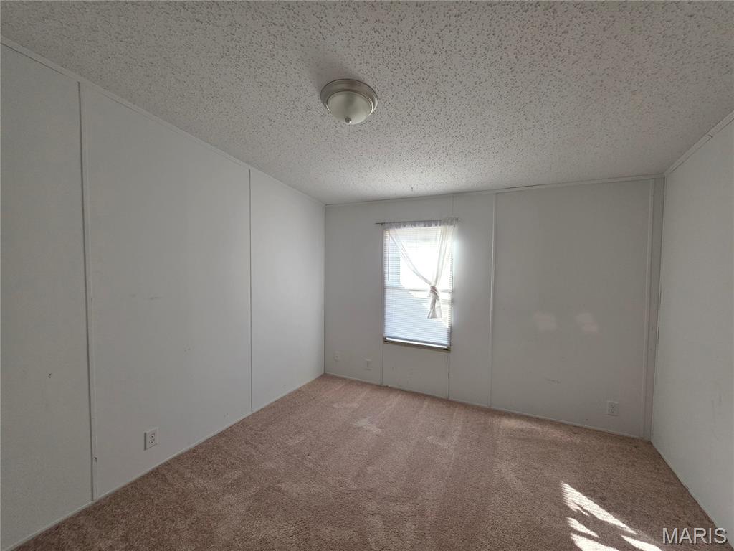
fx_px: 276
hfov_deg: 106.2
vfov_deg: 89.9
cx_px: 367
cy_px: 276
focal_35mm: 13
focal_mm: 2.2
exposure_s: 1/359
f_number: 1.9
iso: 250
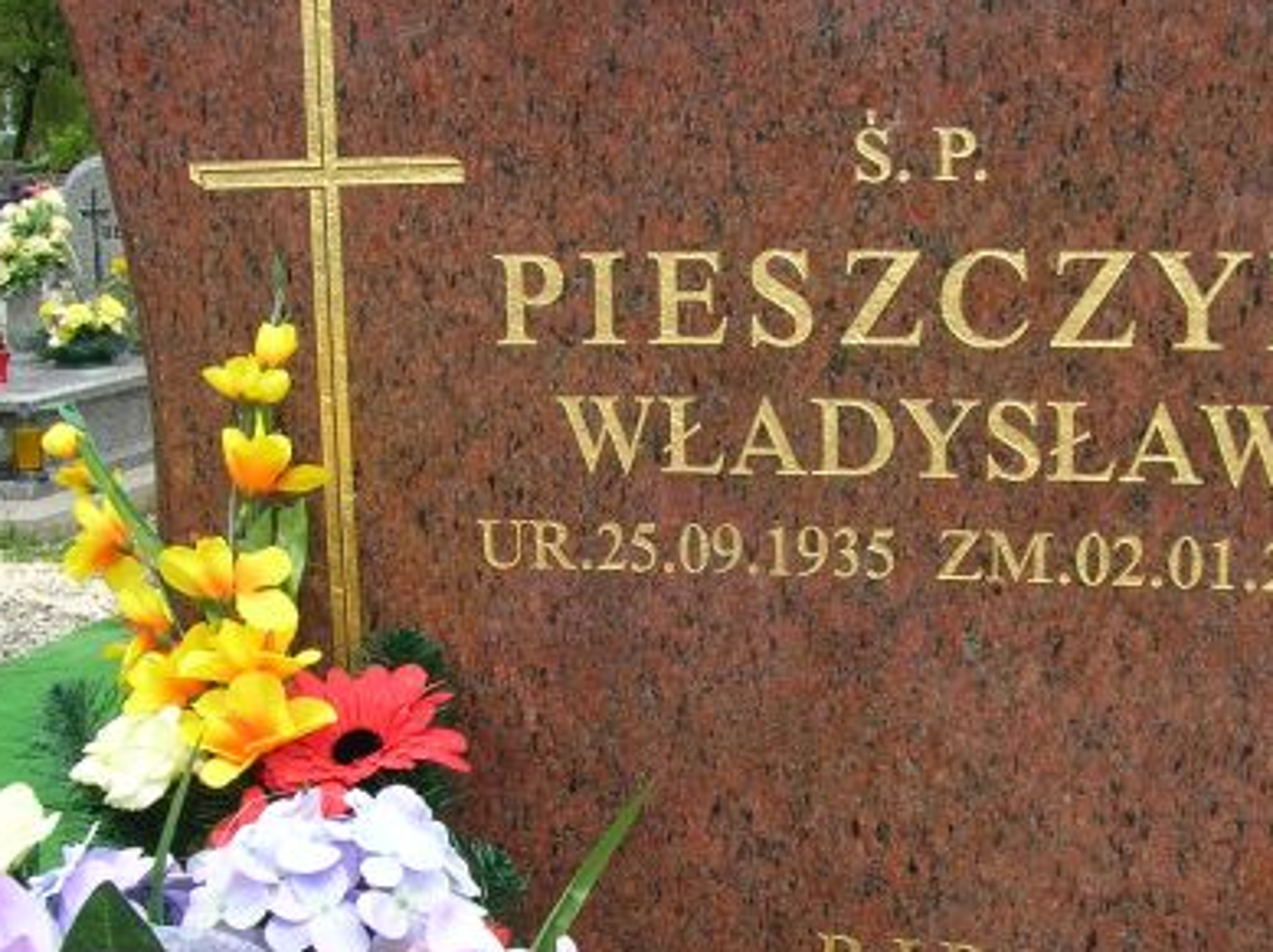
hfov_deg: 34.3
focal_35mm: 56
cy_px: 718
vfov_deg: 25.7
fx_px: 2057
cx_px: 766
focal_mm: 5.7
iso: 50
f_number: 4.9
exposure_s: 1/212
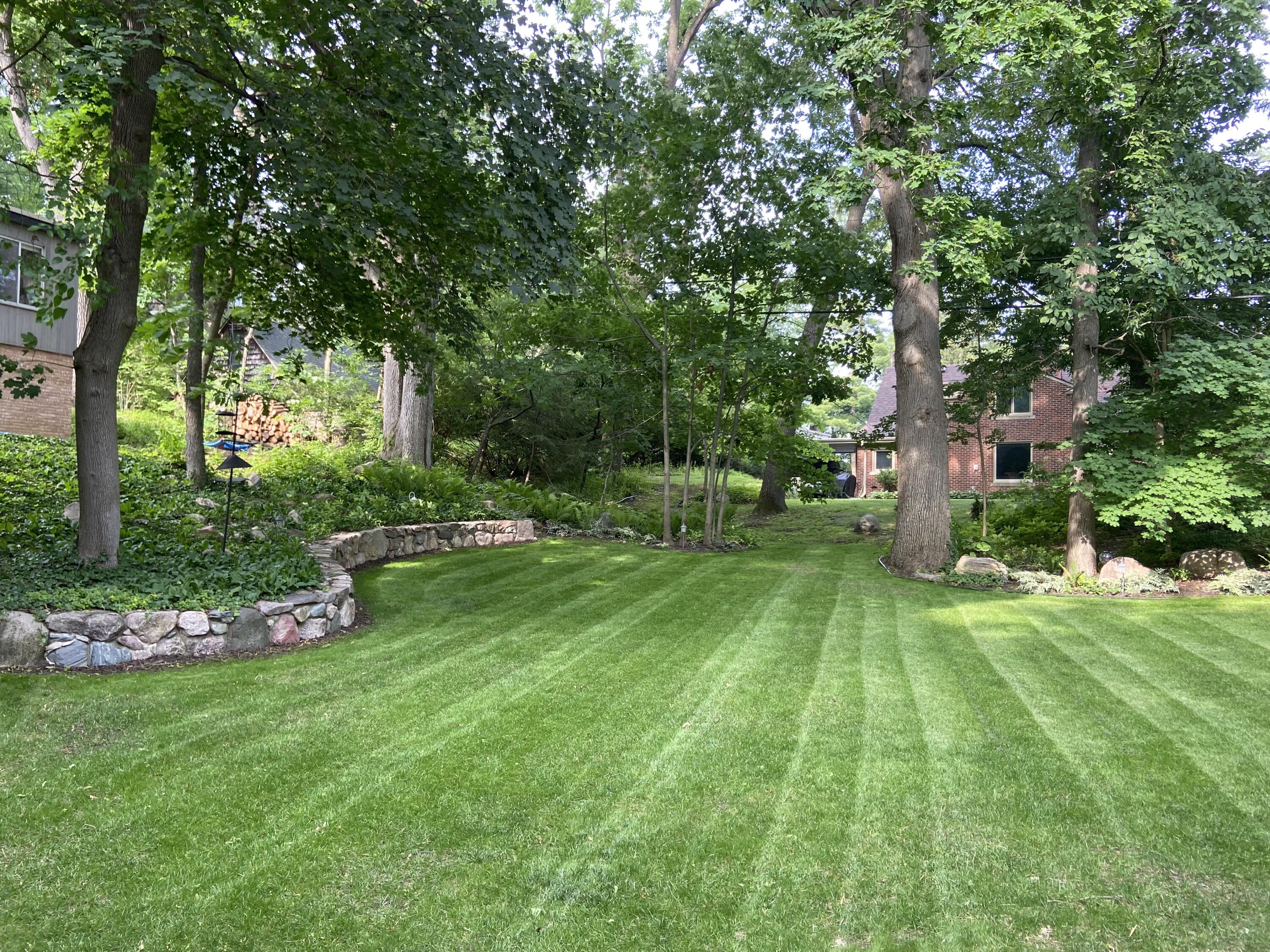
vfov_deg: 53.1
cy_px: 476
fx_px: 954
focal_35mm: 26
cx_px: 635
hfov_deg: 67.3
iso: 50
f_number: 1.8
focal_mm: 4.25
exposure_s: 1/122
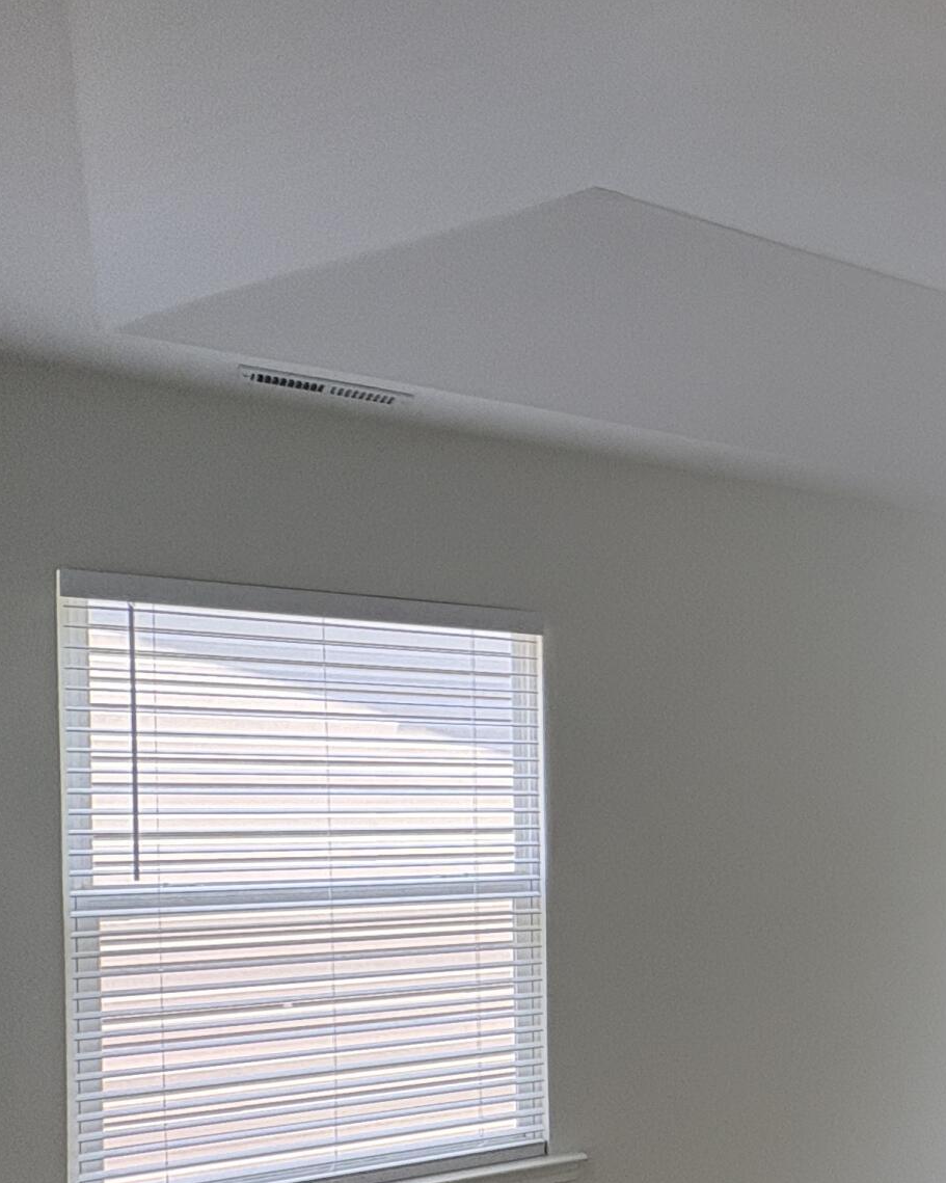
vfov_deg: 49.0
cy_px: 833
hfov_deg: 27.8
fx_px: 1260
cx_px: 1418
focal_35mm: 36
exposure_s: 1/120
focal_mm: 2.22
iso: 100
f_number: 2.2
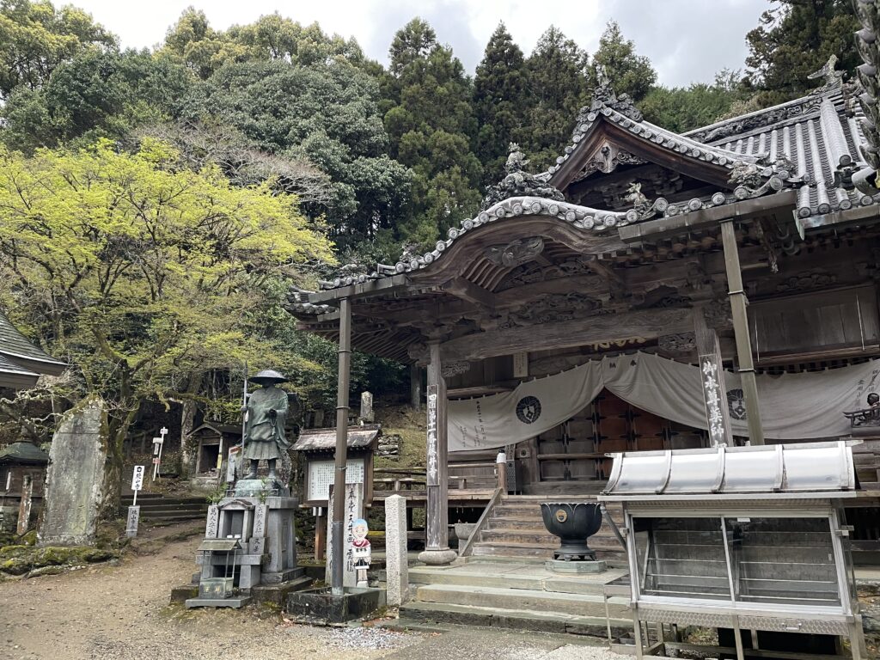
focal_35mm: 26
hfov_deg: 67.3
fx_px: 661
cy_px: 330
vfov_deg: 53.1
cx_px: 440
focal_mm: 4.2
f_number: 1.6
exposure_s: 1/95
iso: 125
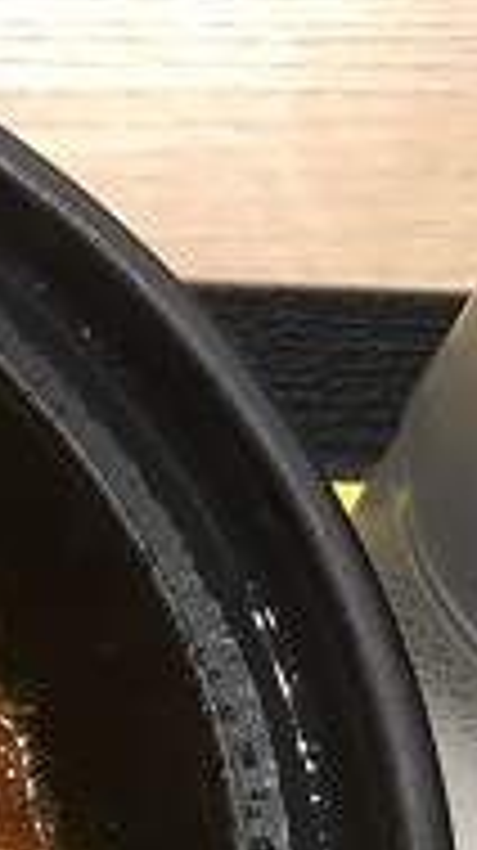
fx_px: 2411
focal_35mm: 107
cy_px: 1003
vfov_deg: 19.0
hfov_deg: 9.7
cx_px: -738
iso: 40
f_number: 2.2
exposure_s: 1/30
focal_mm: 4.15
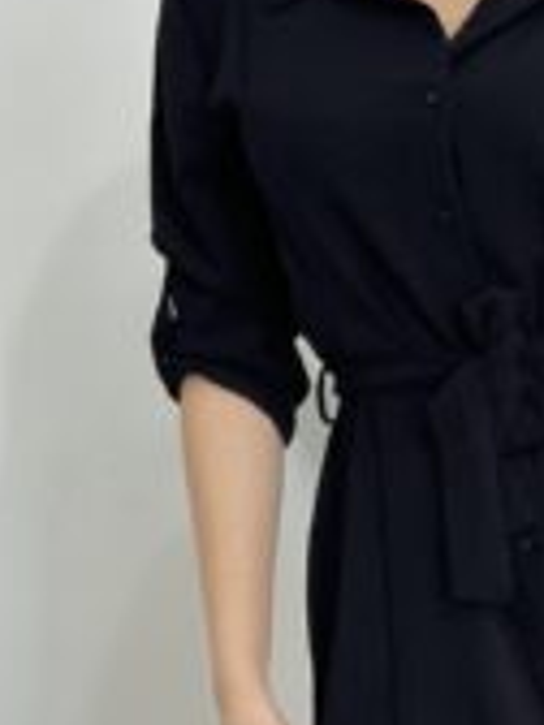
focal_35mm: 186
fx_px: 3897
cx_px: 432
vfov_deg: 10.6
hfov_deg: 8.0
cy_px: 608
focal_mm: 6
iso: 32
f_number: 2
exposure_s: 1/122
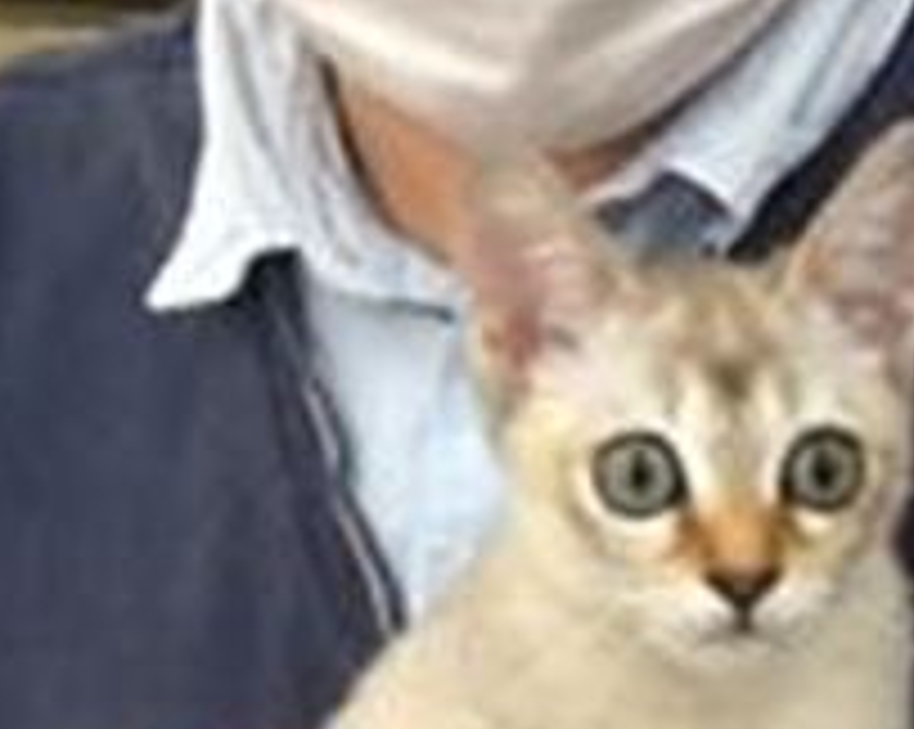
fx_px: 3432
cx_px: 608
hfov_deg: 15.1
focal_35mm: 127
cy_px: -14
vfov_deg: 12.0
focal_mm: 2.03
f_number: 2.4
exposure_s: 1/30
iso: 50
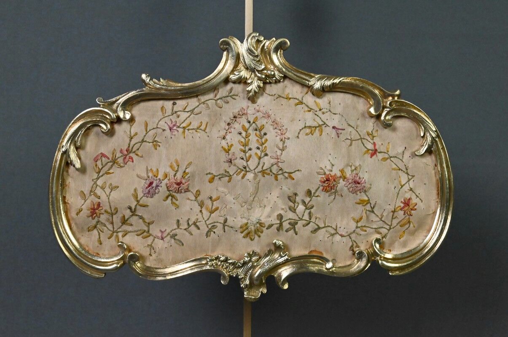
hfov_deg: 39.6
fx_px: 705
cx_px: 254
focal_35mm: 50
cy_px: 168
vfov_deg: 26.9
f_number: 13
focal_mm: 50
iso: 8000
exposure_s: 1/60
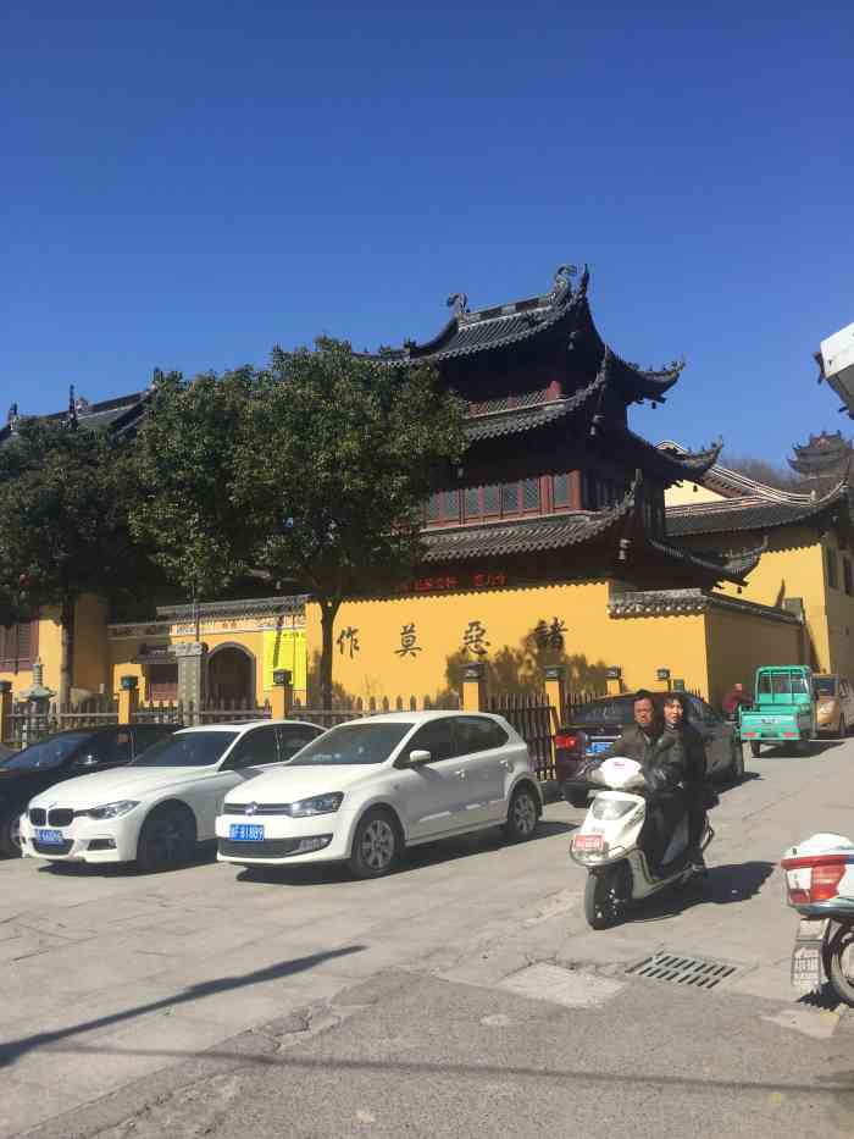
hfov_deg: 48.2
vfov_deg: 61.7
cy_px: 570
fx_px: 954
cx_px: 427
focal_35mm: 29
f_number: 2.2
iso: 32
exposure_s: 1/1980
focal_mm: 4.15
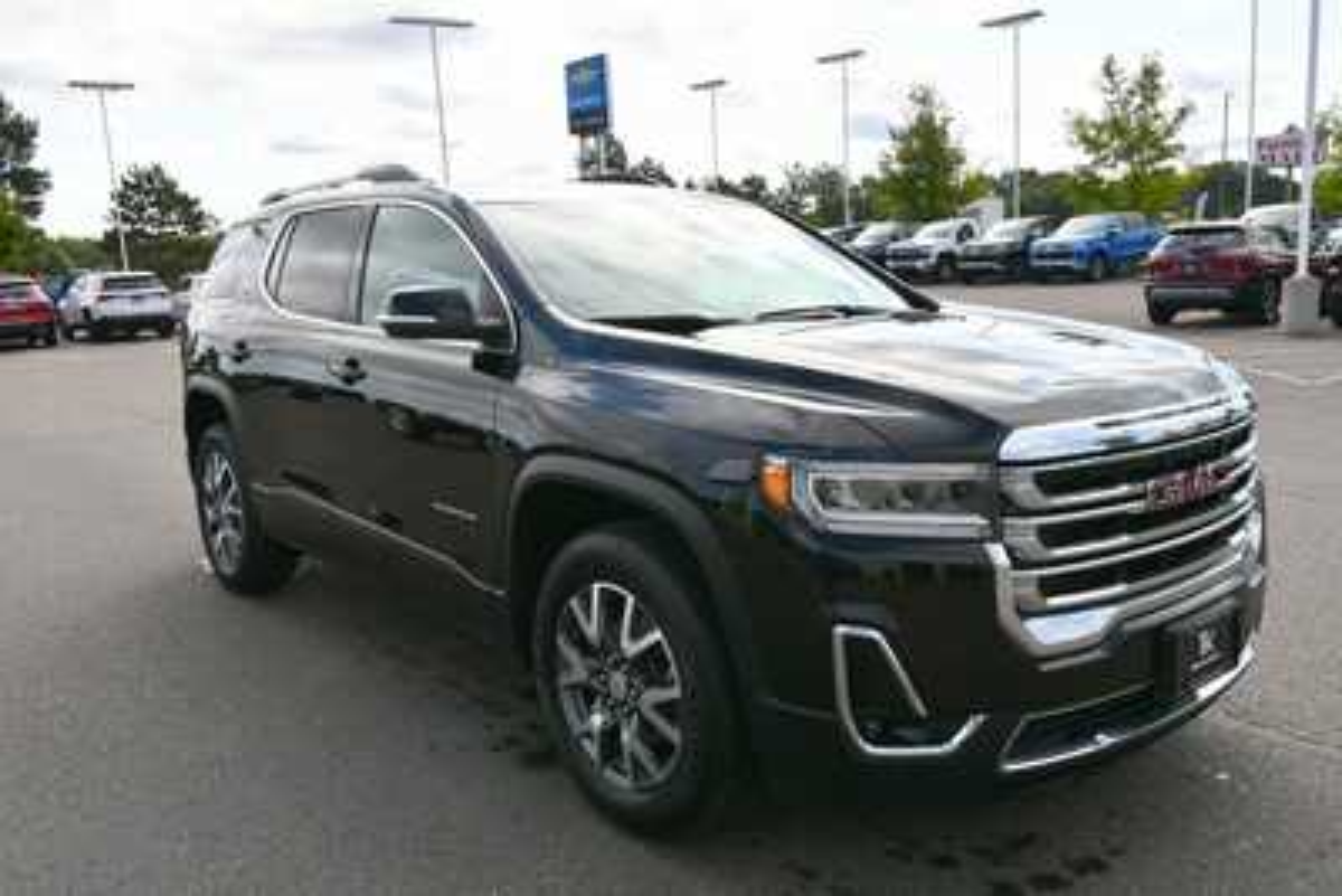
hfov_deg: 61.9
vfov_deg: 43.6
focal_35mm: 30
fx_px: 1119
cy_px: 448
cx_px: 671
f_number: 8
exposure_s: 1/250
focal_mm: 20
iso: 110
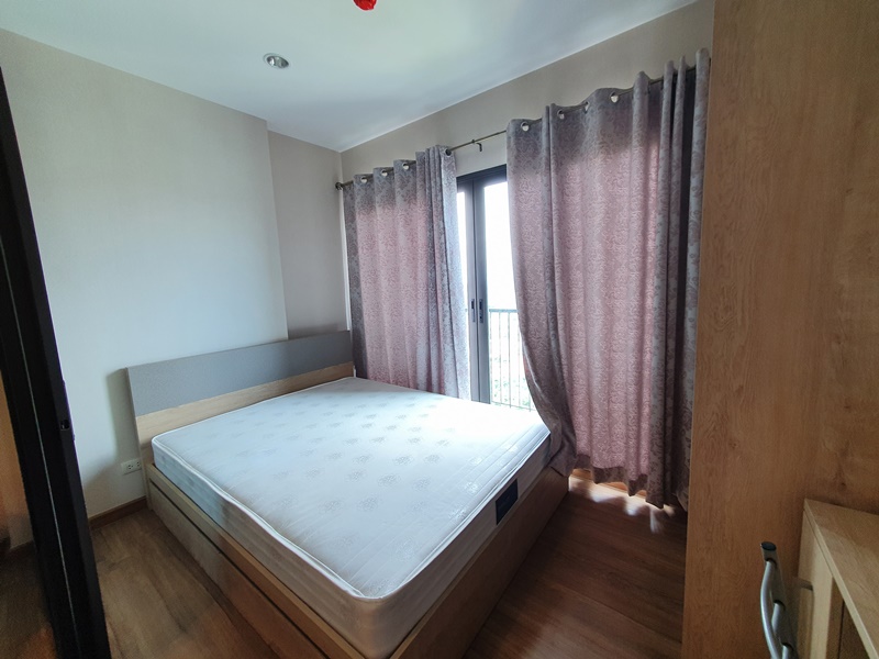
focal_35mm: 13
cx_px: 440
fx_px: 330
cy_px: 330
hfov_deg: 106.2
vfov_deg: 89.9
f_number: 2.2
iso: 50
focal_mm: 1.8
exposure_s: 1/50
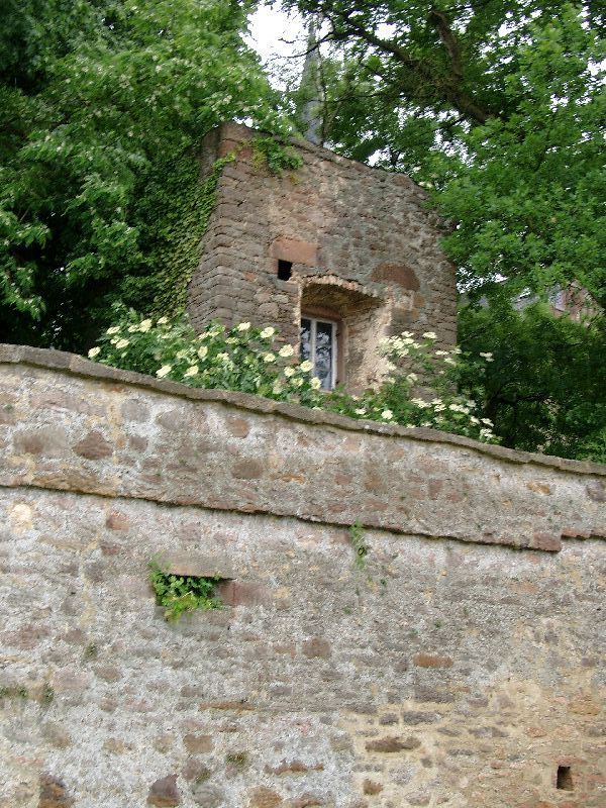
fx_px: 1401
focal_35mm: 60
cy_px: 404
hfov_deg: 24.4
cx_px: 303
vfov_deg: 32.2
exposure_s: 1/113
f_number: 4
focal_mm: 12.52
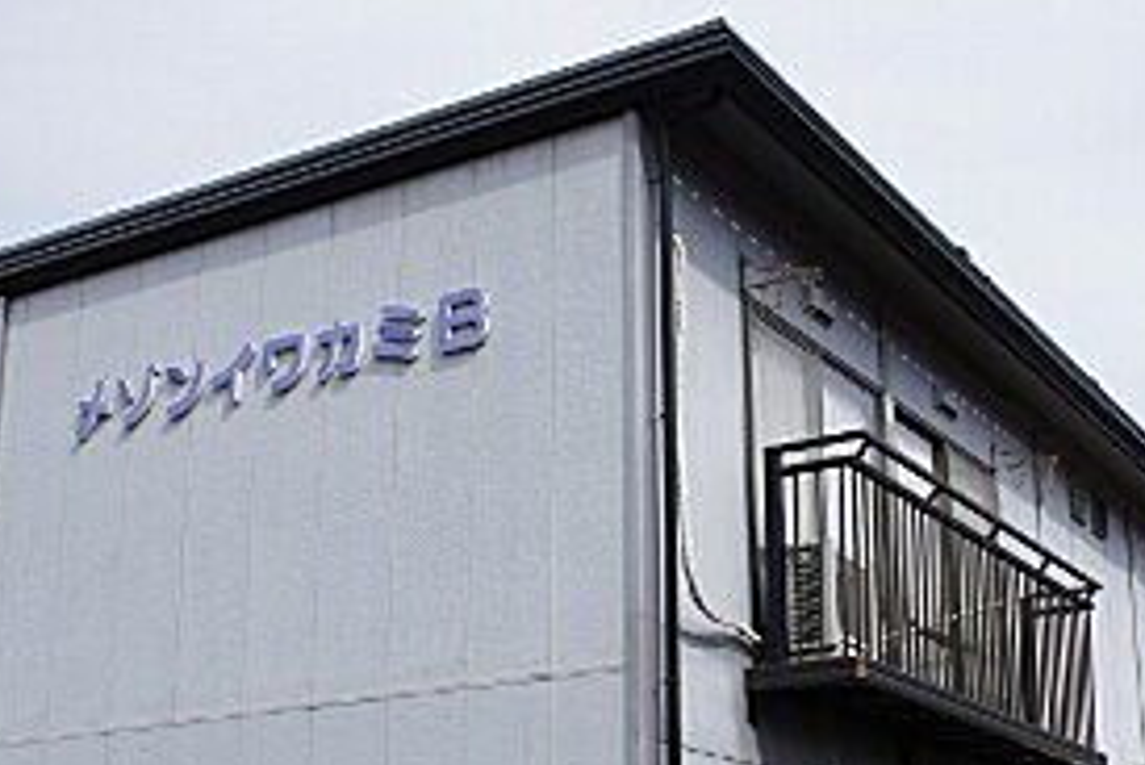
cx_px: 669
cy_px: 543
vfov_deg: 24.0
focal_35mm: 56
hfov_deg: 35.5
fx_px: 1782
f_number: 11
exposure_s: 1/250
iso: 200
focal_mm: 16
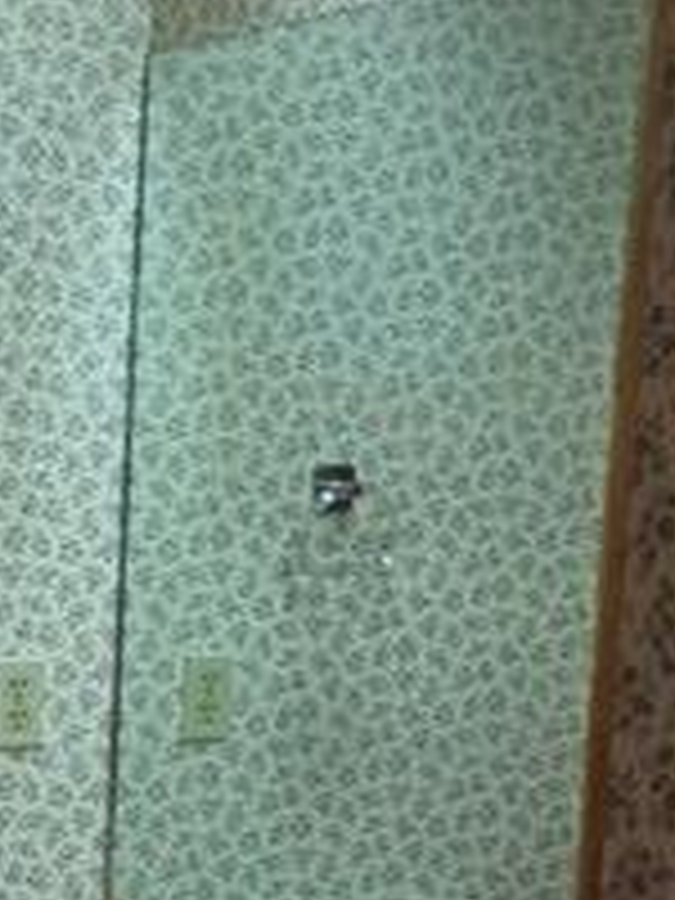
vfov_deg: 20.7
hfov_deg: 15.0
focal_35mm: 93
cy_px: 774
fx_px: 2418
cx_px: -261
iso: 64
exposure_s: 1/15
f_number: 2.2
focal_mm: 4.15
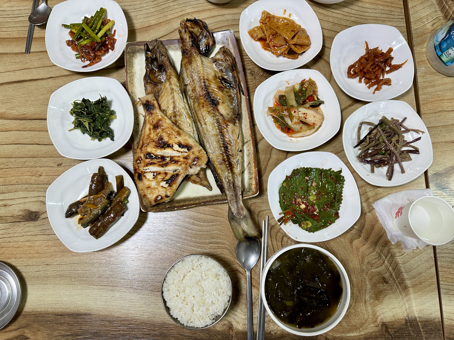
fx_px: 315
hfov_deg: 71.6
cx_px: 227
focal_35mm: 24
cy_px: 170
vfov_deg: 56.8
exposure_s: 1/60
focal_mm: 6.86
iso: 125
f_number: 1.78
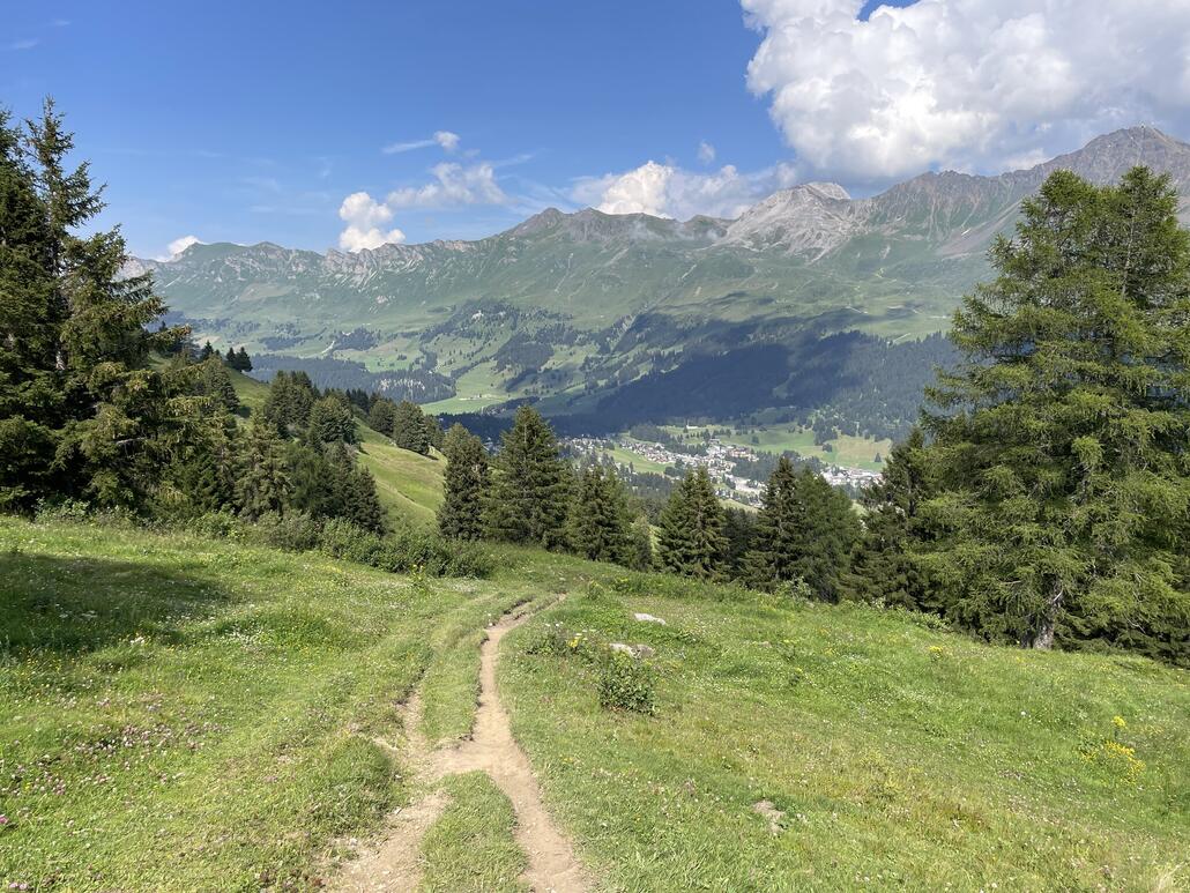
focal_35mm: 26
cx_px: 595
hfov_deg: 67.3
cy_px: 446
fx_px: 894
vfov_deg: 53.1
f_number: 1.6
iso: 32
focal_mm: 4.2
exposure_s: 1/2747
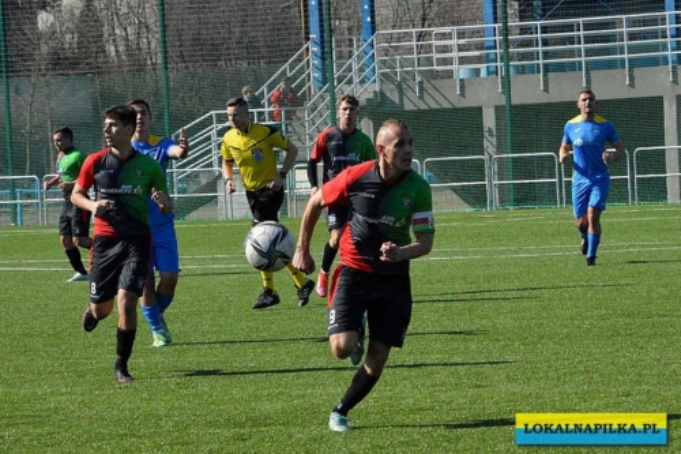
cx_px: 340
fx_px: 3546
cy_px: 227
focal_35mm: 188
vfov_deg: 7.3
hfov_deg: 11.0
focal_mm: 125
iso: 3200
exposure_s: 1/4000
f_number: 11
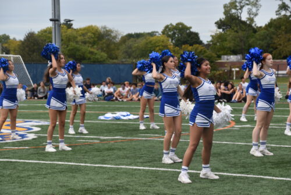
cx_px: 146
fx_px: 1031
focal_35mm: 128
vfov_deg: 10.8
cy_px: 98
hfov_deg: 16.1
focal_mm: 85
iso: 200
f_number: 5.6
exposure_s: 1/500
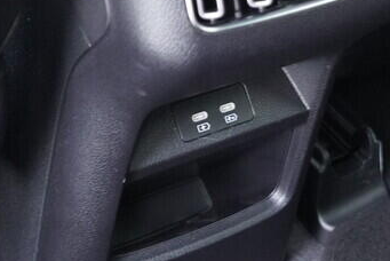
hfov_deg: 18.8
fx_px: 1171
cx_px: 280
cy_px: 62
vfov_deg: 12.7
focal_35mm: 108
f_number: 2.8
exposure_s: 1/40
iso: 4000
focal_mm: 24
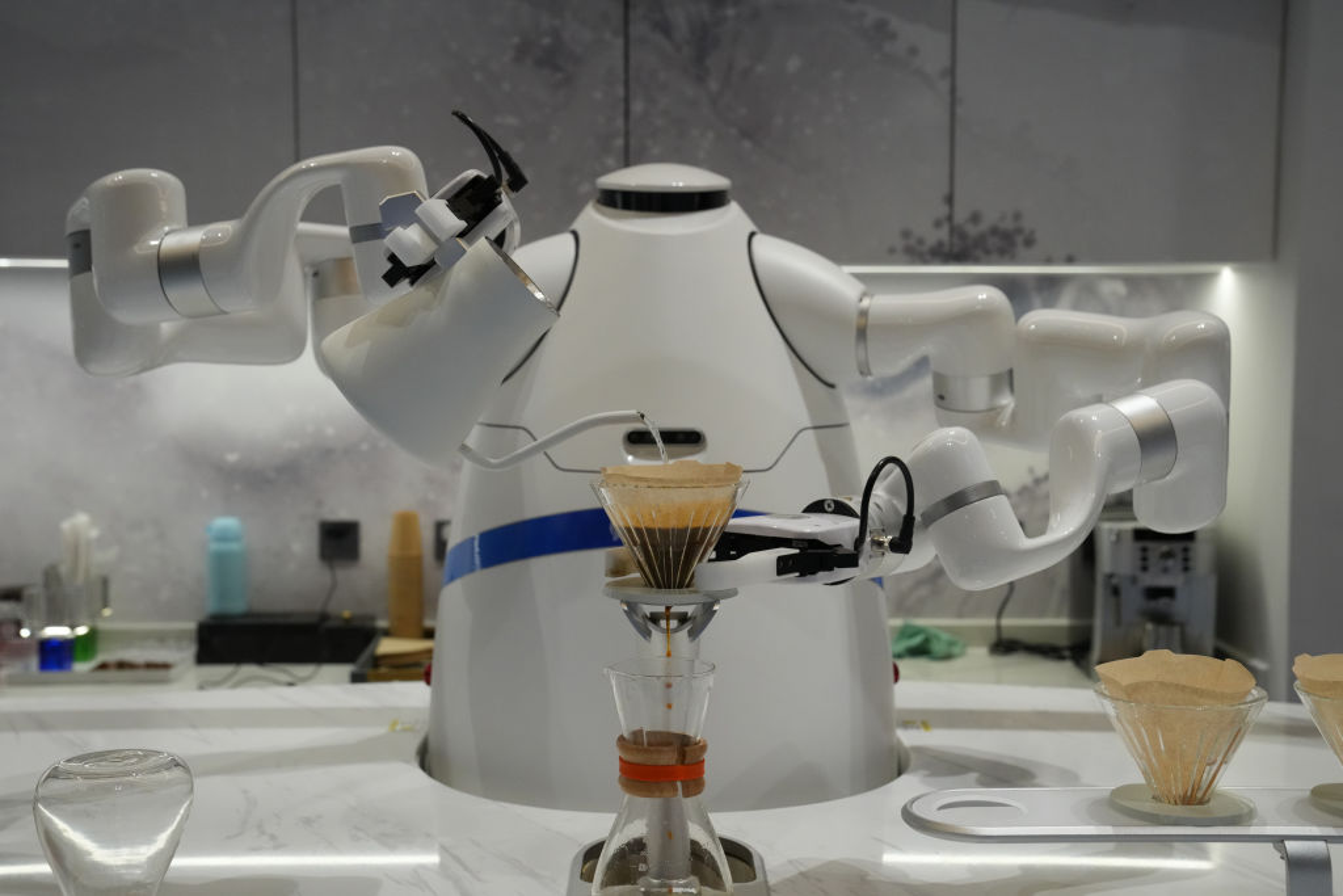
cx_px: 672
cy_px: 448
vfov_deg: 30.5
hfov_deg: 44.5
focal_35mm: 44
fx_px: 1642
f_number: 5
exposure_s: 1/400
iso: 4000
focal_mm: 44
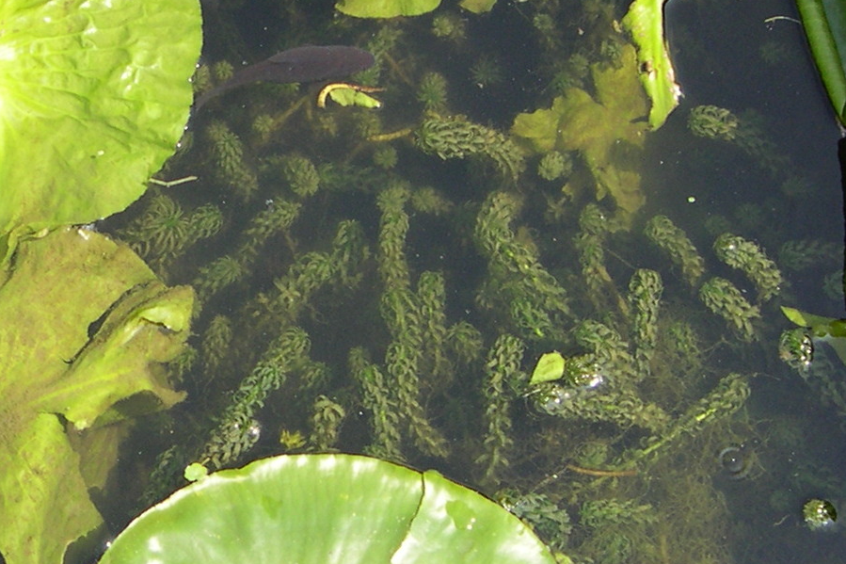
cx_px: 426
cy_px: 286
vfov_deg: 33.4
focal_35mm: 40
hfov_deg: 48.5
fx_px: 940
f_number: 2.8
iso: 100
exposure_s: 1/566
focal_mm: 8
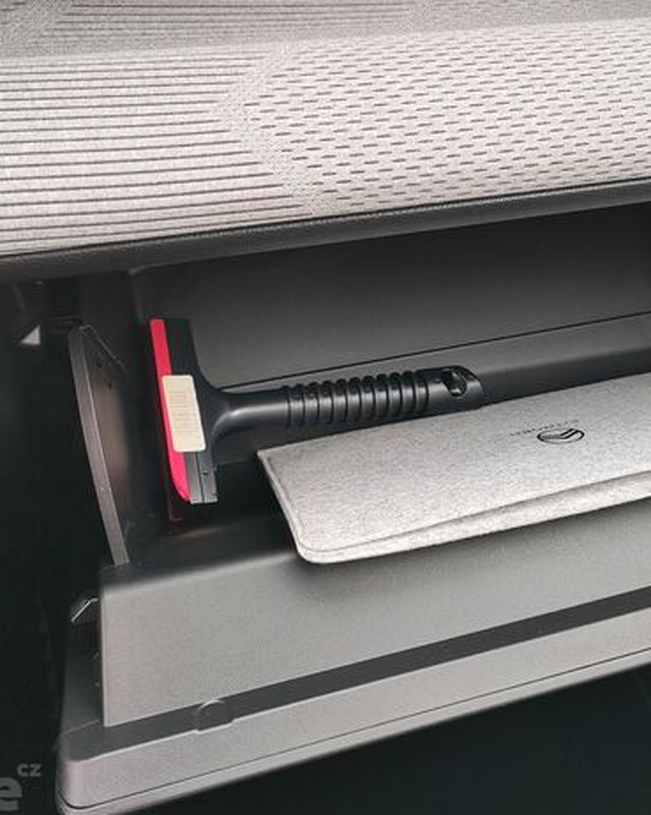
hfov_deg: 34.8
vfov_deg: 43.7
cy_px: 344
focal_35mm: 42
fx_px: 1013
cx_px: 494
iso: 160
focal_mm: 5.52
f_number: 1.9
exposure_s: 1/100
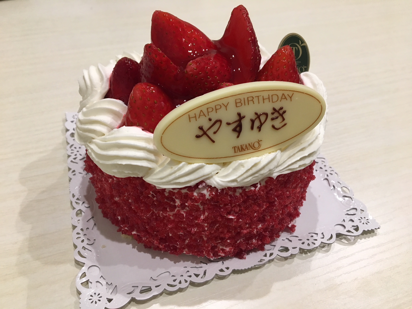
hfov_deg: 61.7
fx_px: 345
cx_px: 206
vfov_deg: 48.2
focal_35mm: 29
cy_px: 154
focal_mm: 4.15
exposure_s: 1/30
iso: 100
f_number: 2.2
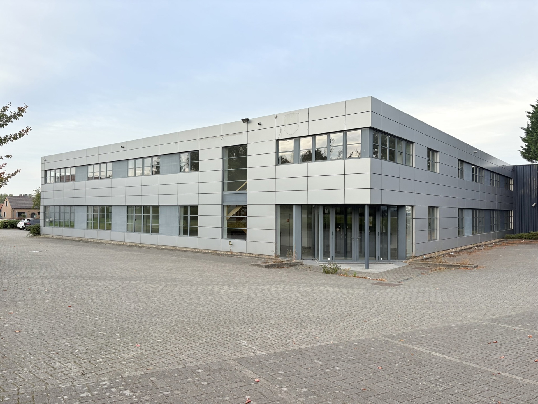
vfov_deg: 53.1
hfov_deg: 67.3
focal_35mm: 26
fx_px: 404
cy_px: 202
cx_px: 269
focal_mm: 5.96
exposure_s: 1/1117
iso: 50
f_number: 1.6
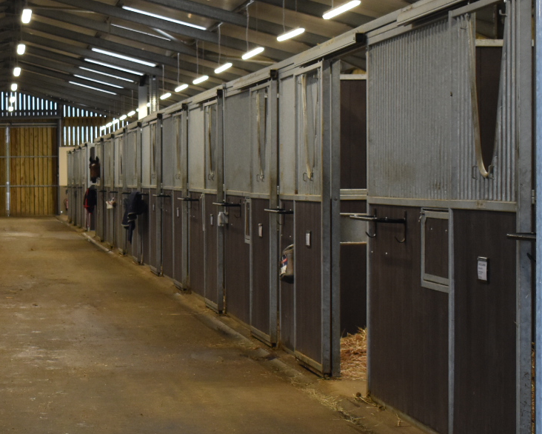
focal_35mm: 109
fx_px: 1750
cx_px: 70
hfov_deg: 17.4
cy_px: 213
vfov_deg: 14.1
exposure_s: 1/60
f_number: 4.5
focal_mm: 35
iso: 1000
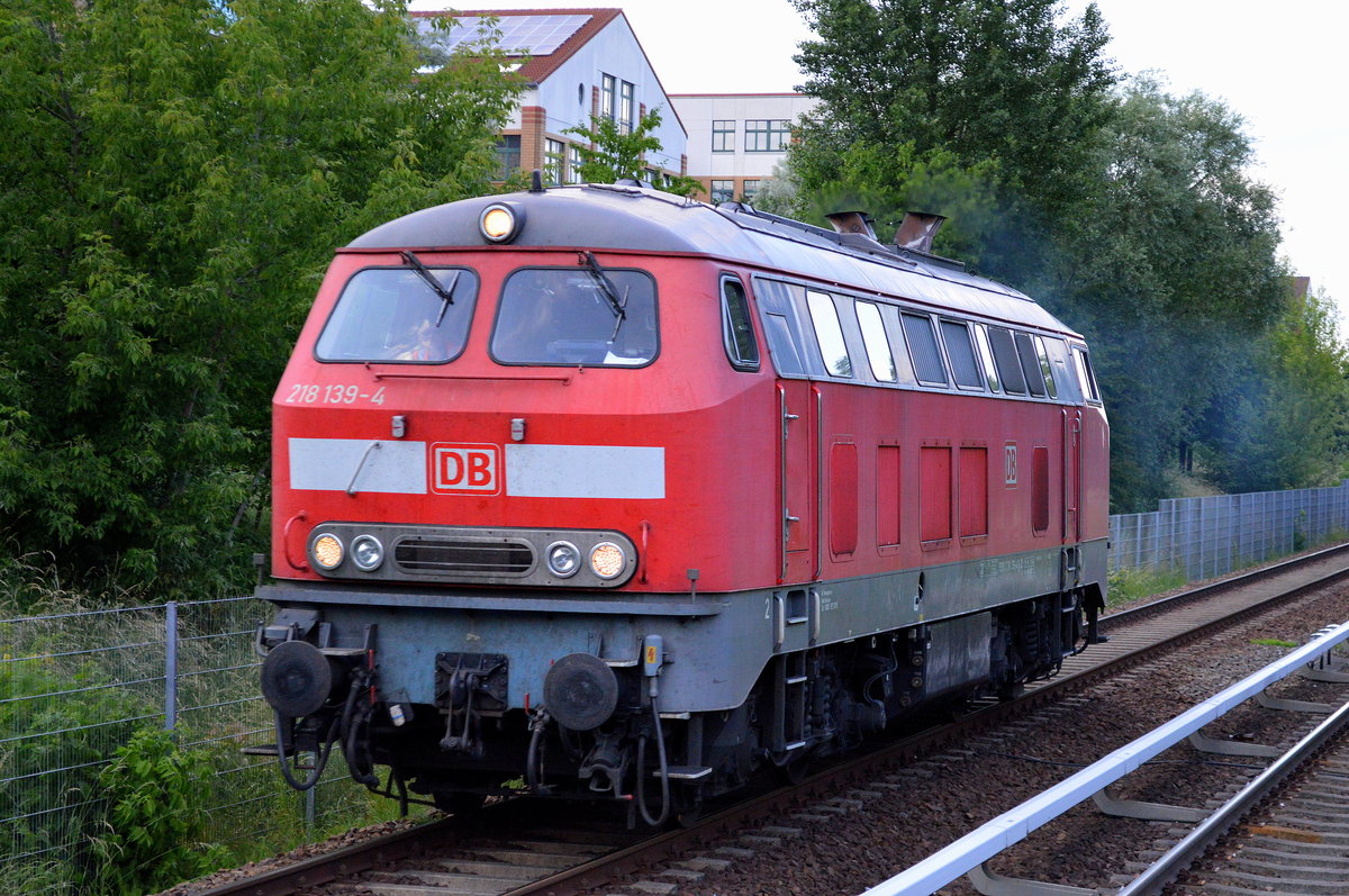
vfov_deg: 16.5
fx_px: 3088
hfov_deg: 24.6
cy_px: 448
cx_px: 674
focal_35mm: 82
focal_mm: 55
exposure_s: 1/500
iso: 1800
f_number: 5.6
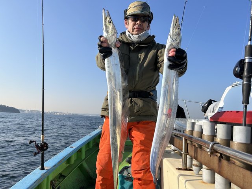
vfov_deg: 53.1
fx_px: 189
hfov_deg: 67.3
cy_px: 94
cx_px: 126
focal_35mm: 26
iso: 50
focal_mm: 5.7
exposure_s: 1/4630
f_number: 1.5
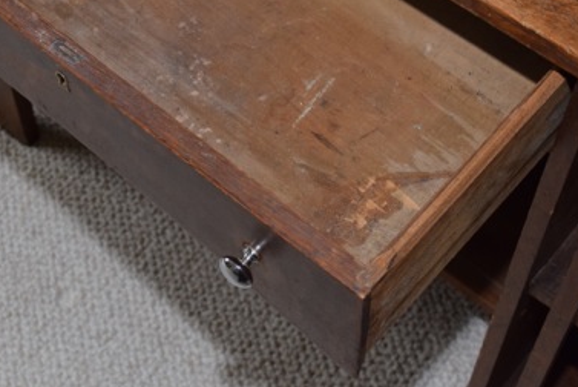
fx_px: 1267
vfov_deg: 17.2
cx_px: 202
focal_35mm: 79
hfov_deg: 25.6
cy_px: 88
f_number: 5.6
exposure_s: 1/125
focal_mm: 31
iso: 800
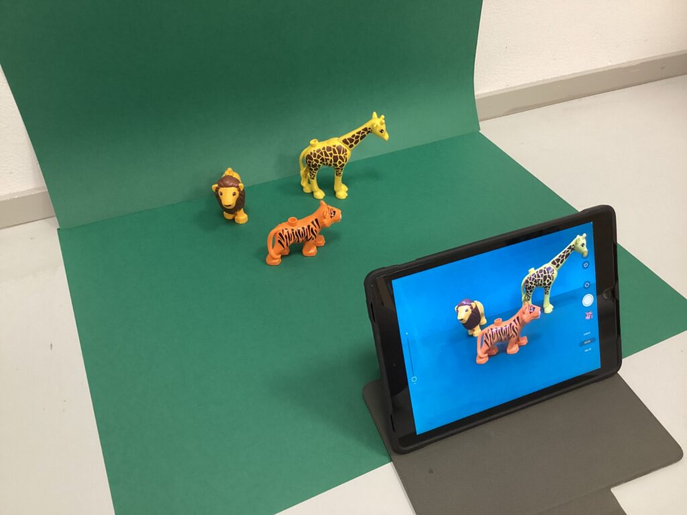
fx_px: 615
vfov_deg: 45.4
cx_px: 344
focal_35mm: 31
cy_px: 258
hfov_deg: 58.4
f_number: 2.4
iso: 320
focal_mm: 3.3
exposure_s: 1/60
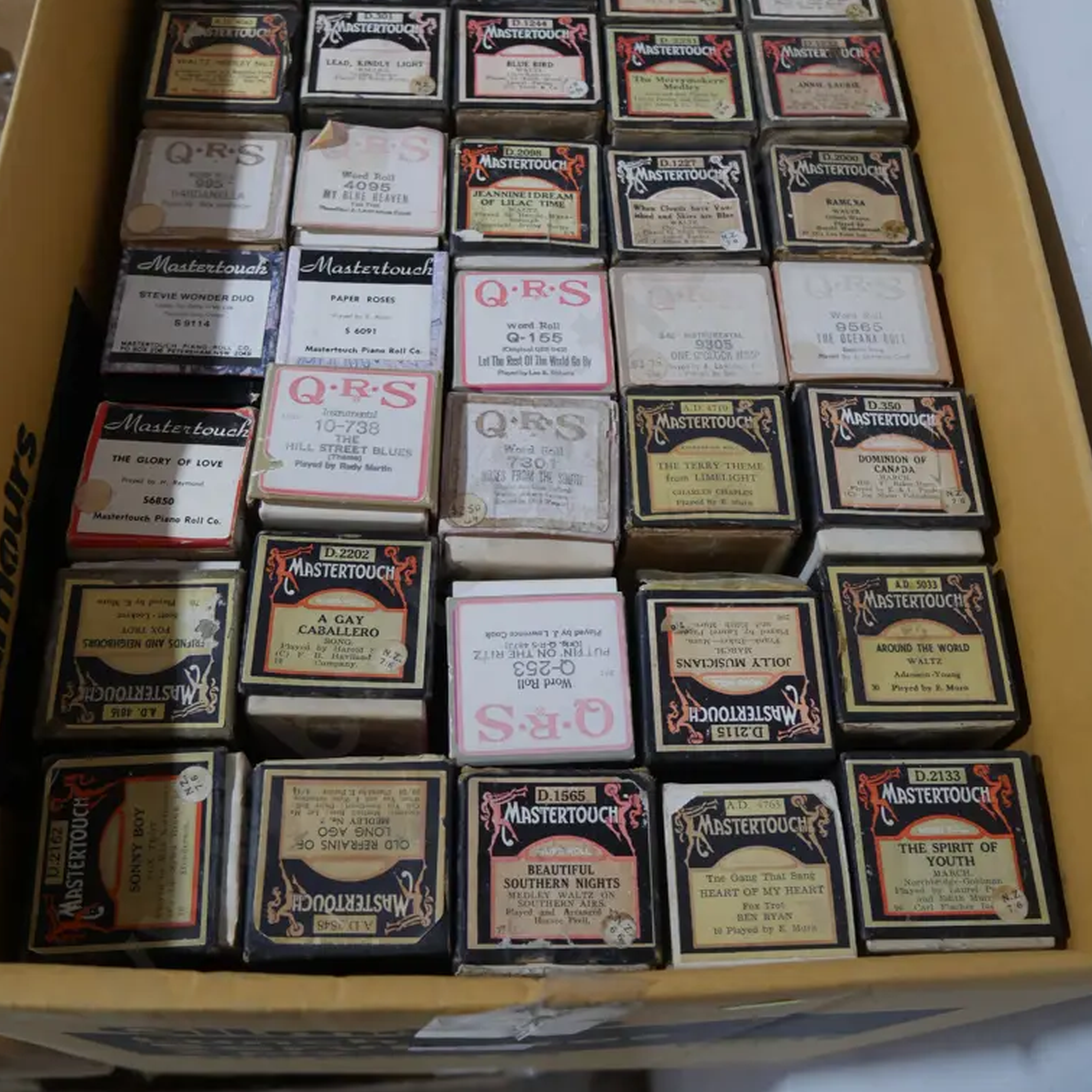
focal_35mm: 36
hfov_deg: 46.0
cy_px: 440
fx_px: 1285
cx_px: 542
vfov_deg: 45.8
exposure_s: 1/60
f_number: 3.6
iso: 800
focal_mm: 15
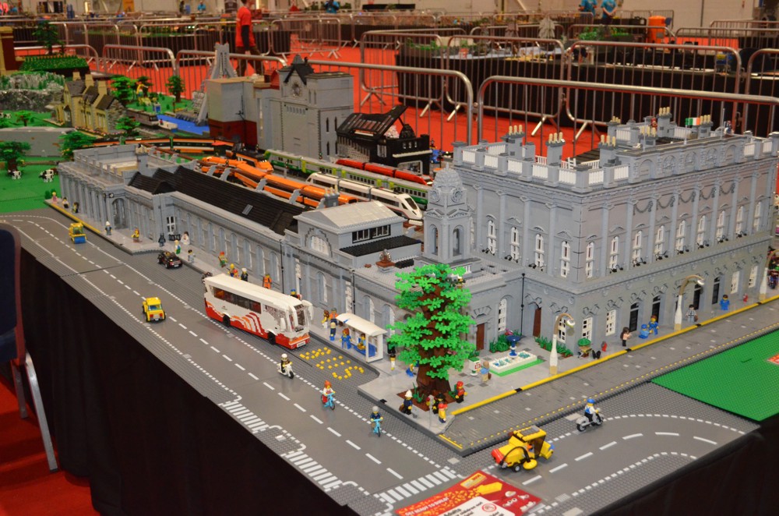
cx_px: 390
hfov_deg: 49.6
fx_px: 842
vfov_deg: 34.1
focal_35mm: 39
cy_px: 258
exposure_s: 1/60
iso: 3200
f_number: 4.2
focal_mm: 26
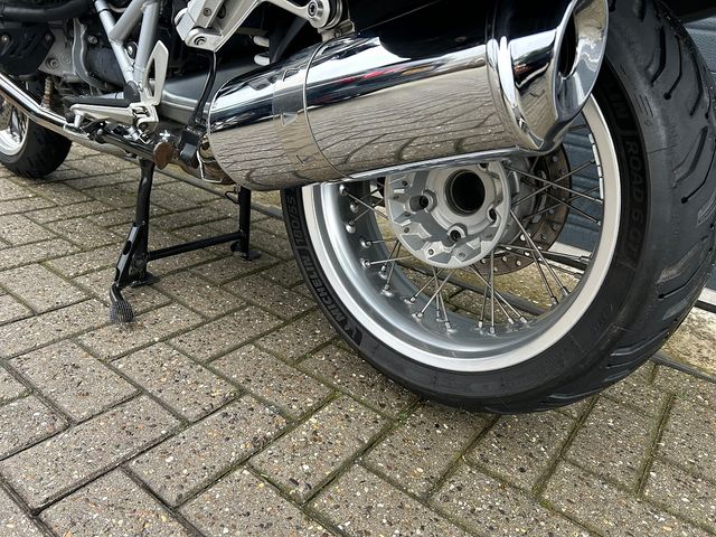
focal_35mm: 26
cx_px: 358
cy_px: 268
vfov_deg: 53.1
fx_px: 538
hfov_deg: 67.3
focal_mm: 5.7
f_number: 1.5
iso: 125
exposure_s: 1/121
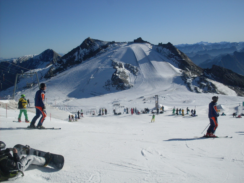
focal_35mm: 38
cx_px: 122
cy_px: 92
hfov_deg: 49.0
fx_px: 268
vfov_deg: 37.7
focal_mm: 6.3
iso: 80
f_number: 8.4
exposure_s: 1/500
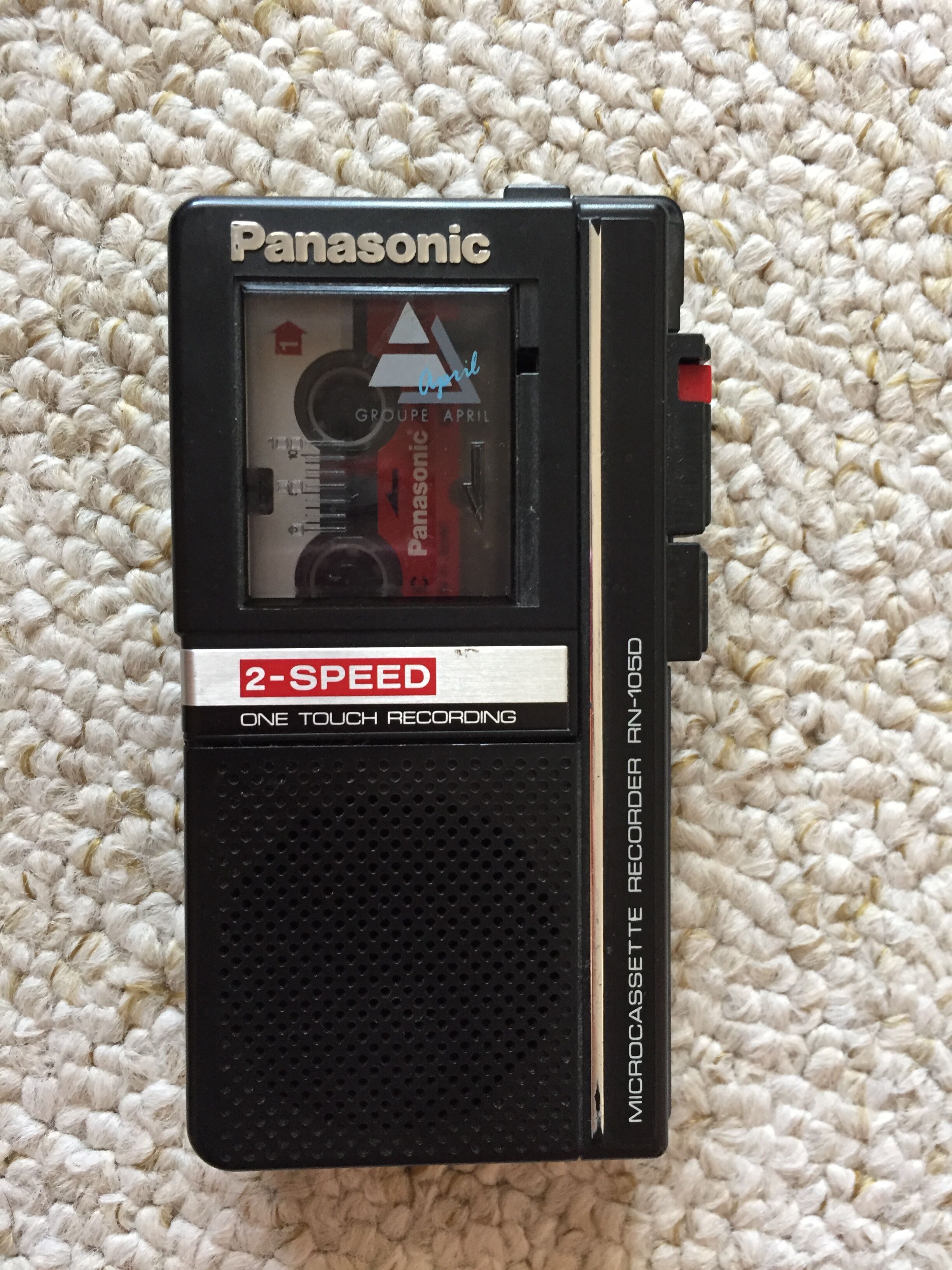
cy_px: 635
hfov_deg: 48.2
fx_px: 1063
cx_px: 476
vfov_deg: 61.7
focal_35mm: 29
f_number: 2.2
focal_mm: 4.15
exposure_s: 1/33
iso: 200
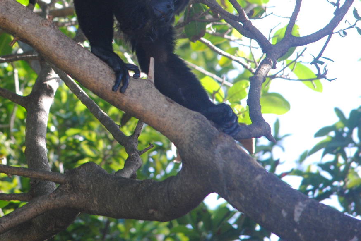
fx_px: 5388
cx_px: 59
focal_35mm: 537
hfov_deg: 3.8
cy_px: 25
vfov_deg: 2.6
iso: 400
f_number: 5
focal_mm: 195
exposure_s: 1/250
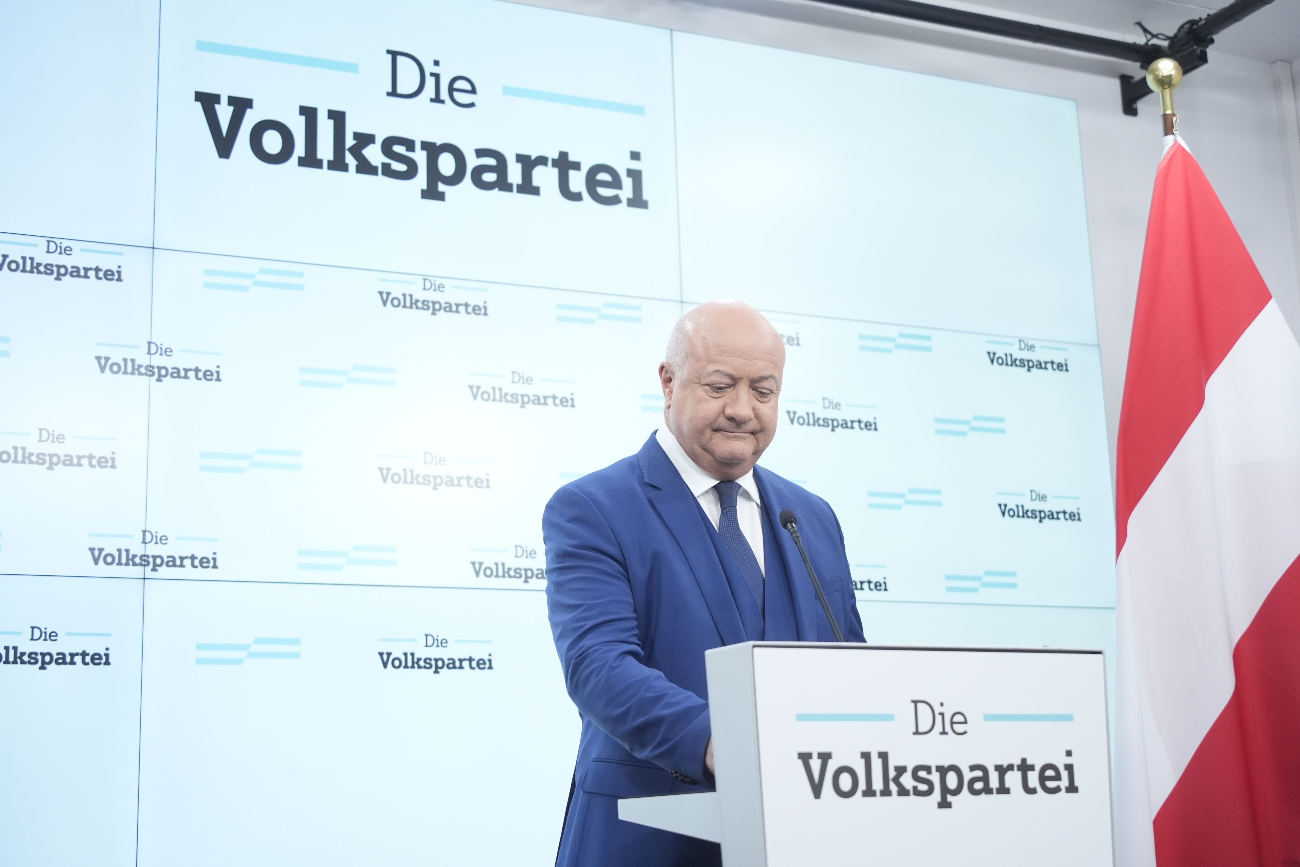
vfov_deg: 27.5
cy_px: 434
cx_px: 650
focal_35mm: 49
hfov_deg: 40.3
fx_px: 1769
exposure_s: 1/500
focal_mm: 49
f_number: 3.5
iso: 2000
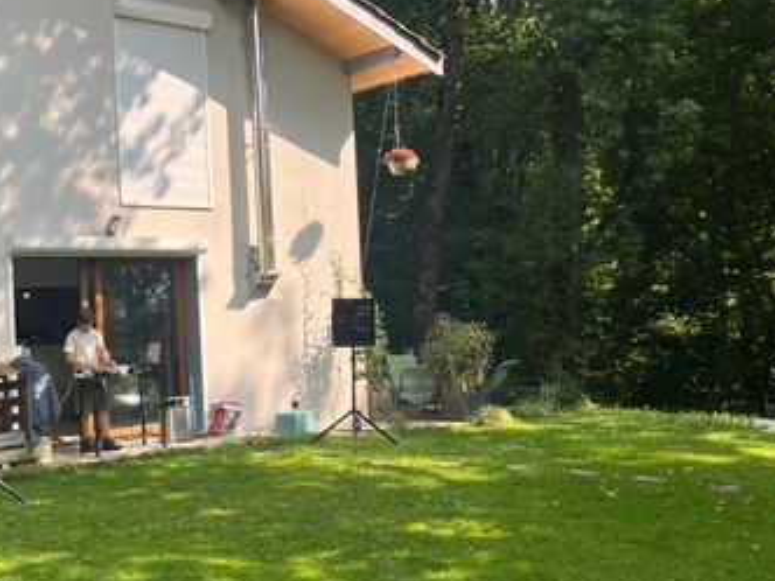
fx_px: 1052
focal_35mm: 47
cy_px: 301
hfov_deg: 39.8
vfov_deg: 30.9
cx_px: 236
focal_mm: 5.1
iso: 50
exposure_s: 1/833
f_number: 1.6
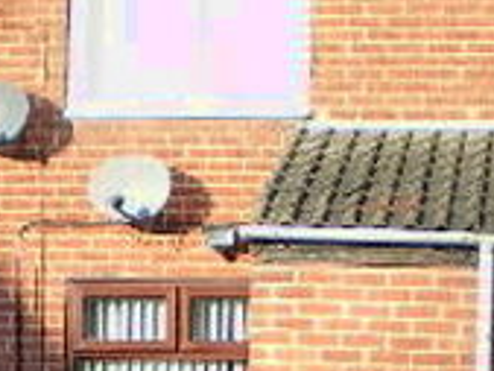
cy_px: 478
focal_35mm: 149
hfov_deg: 13.2
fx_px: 2128
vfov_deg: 9.8
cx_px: 137
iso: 50
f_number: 3.1
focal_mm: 6.3
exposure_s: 1/200
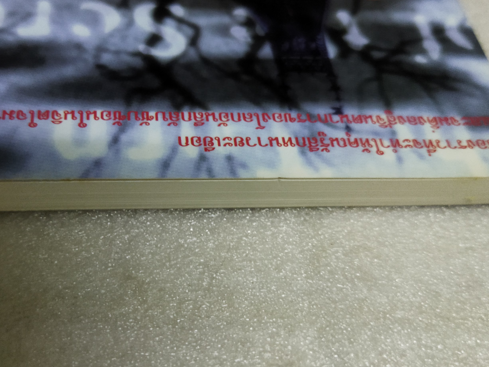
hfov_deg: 42.7
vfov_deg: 32.9
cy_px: 190
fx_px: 622
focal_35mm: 44
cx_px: 195
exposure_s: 1/25
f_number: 1.79
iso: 447
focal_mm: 4.71
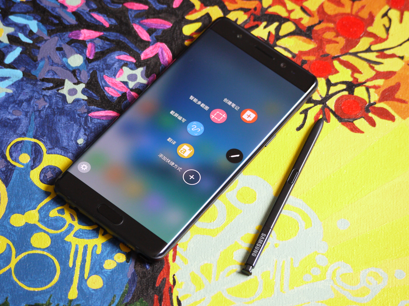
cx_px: 203
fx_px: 1595
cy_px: 153
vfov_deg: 11.0
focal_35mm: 135
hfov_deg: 14.6
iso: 640
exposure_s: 1/125
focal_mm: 67
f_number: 5.6
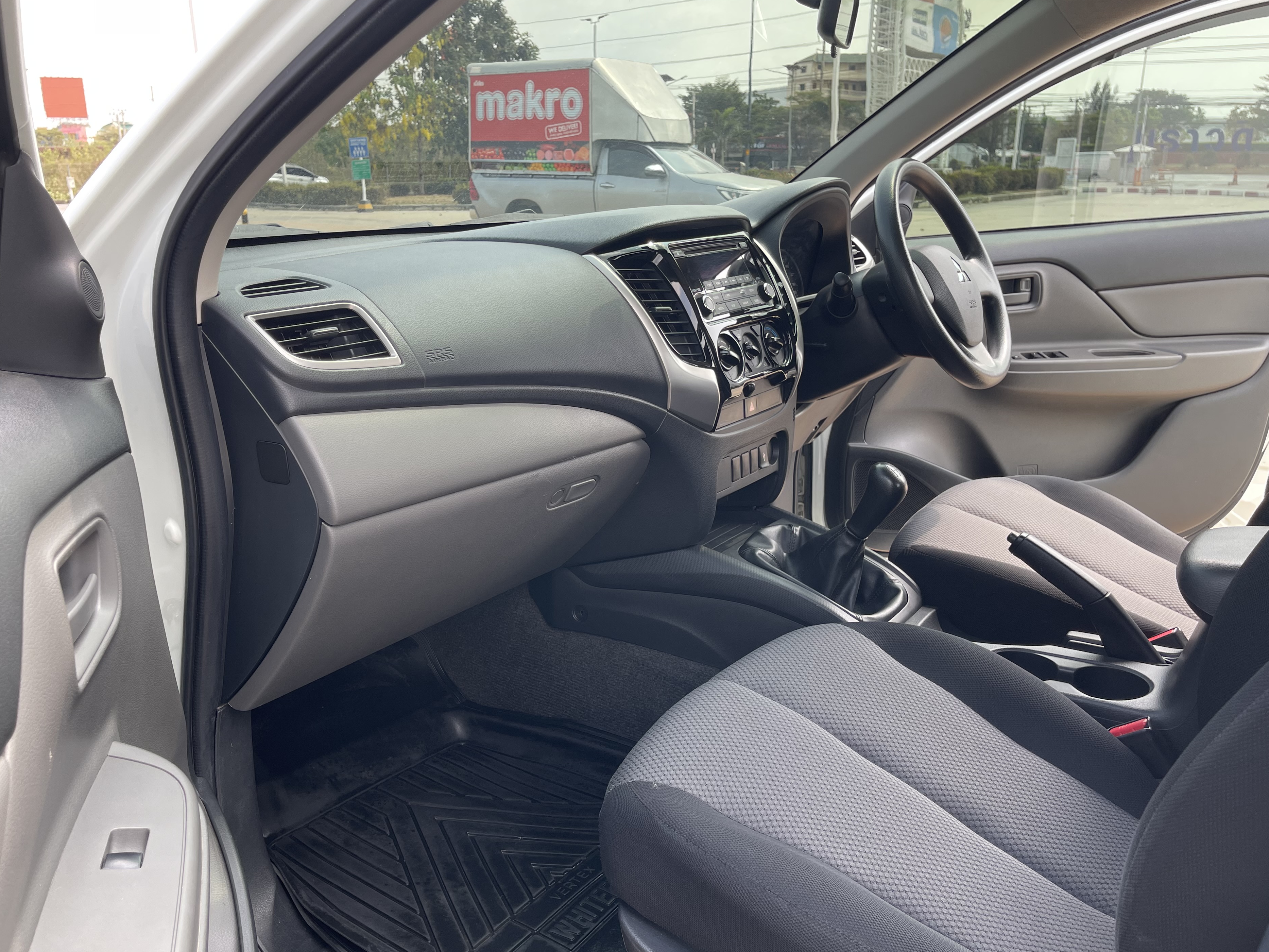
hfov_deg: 65.3
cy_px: 494
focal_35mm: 27
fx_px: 990
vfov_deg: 51.3
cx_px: 595
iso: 32
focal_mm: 5.1
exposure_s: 1/270
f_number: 1.6
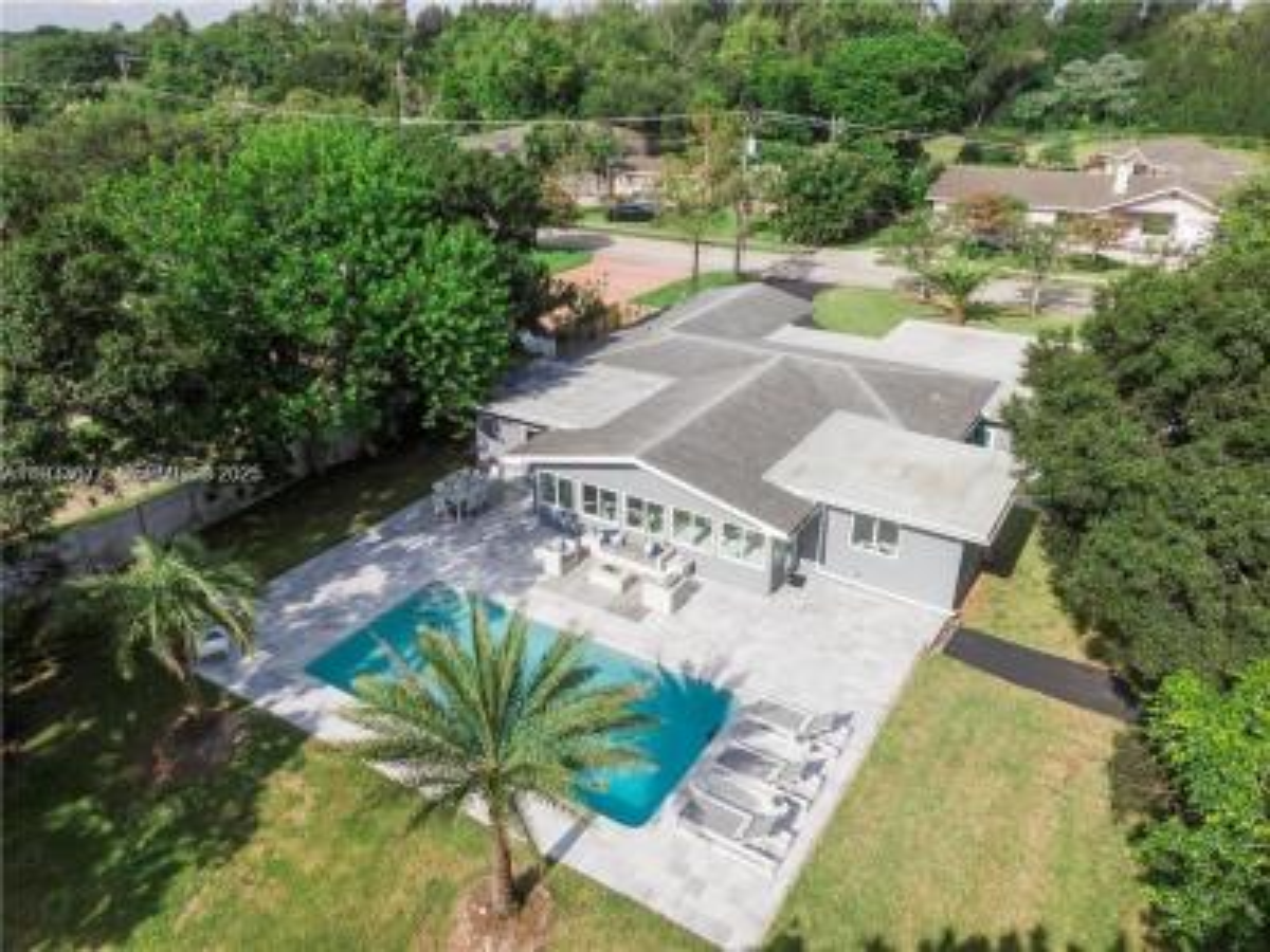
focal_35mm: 24
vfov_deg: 56.8
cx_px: 635
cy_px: 476
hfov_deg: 71.6
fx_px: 881
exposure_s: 1/1250
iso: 100
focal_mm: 4.39
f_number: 2.8
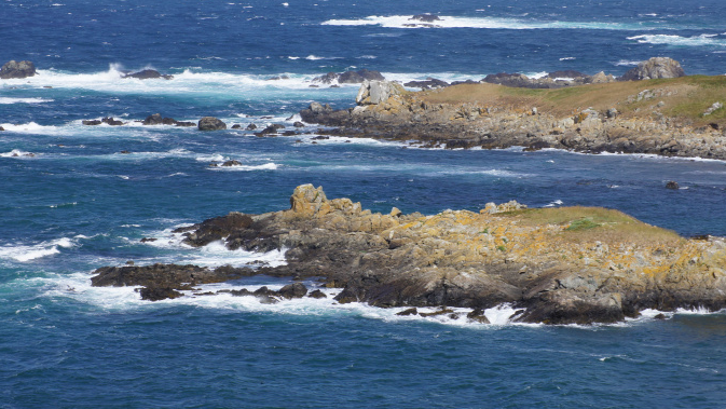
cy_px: 189
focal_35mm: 127
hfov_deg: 16.9
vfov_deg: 9.6
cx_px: 365
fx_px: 2446
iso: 100
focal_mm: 80
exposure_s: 1/200
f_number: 11
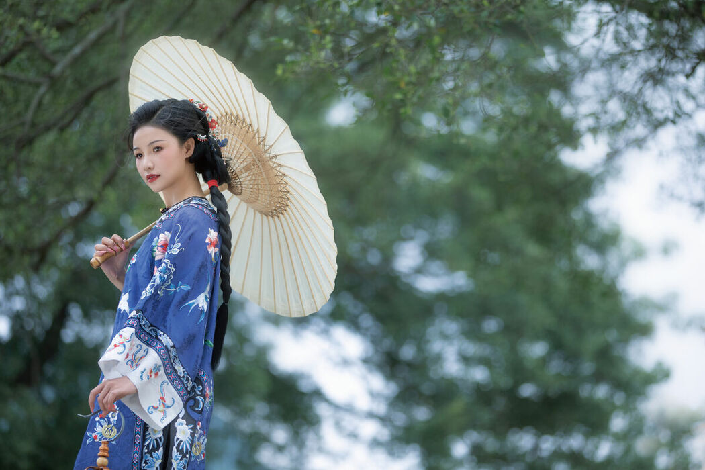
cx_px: 352
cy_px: 235
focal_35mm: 129
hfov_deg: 15.9
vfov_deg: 10.6
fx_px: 2526
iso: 160
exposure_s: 1/640
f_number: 2.8
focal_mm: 130
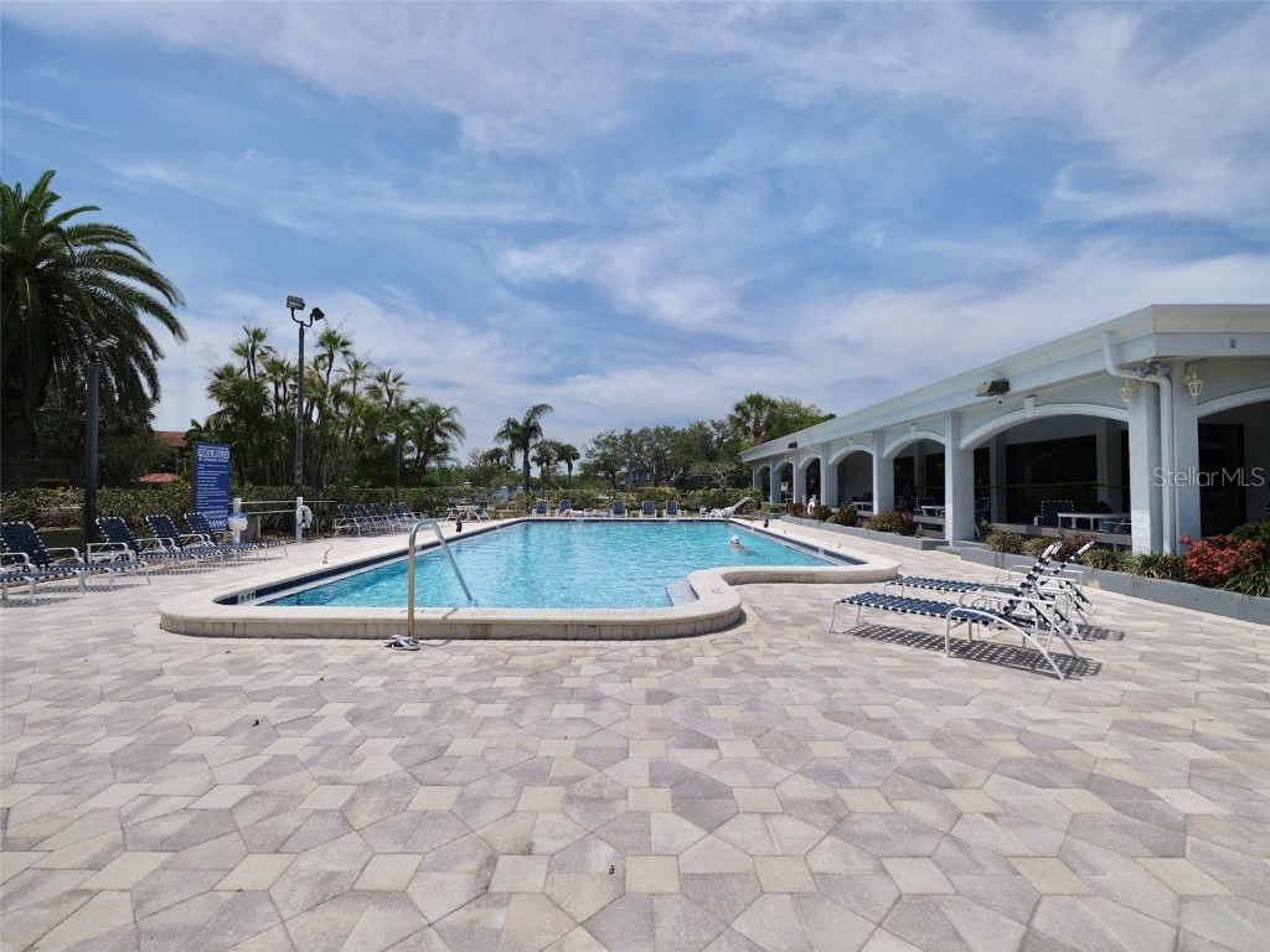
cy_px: 476
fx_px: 587
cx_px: 635
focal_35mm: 16
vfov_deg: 78.1
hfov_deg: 94.5
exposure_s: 1/3200
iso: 250
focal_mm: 20
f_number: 4
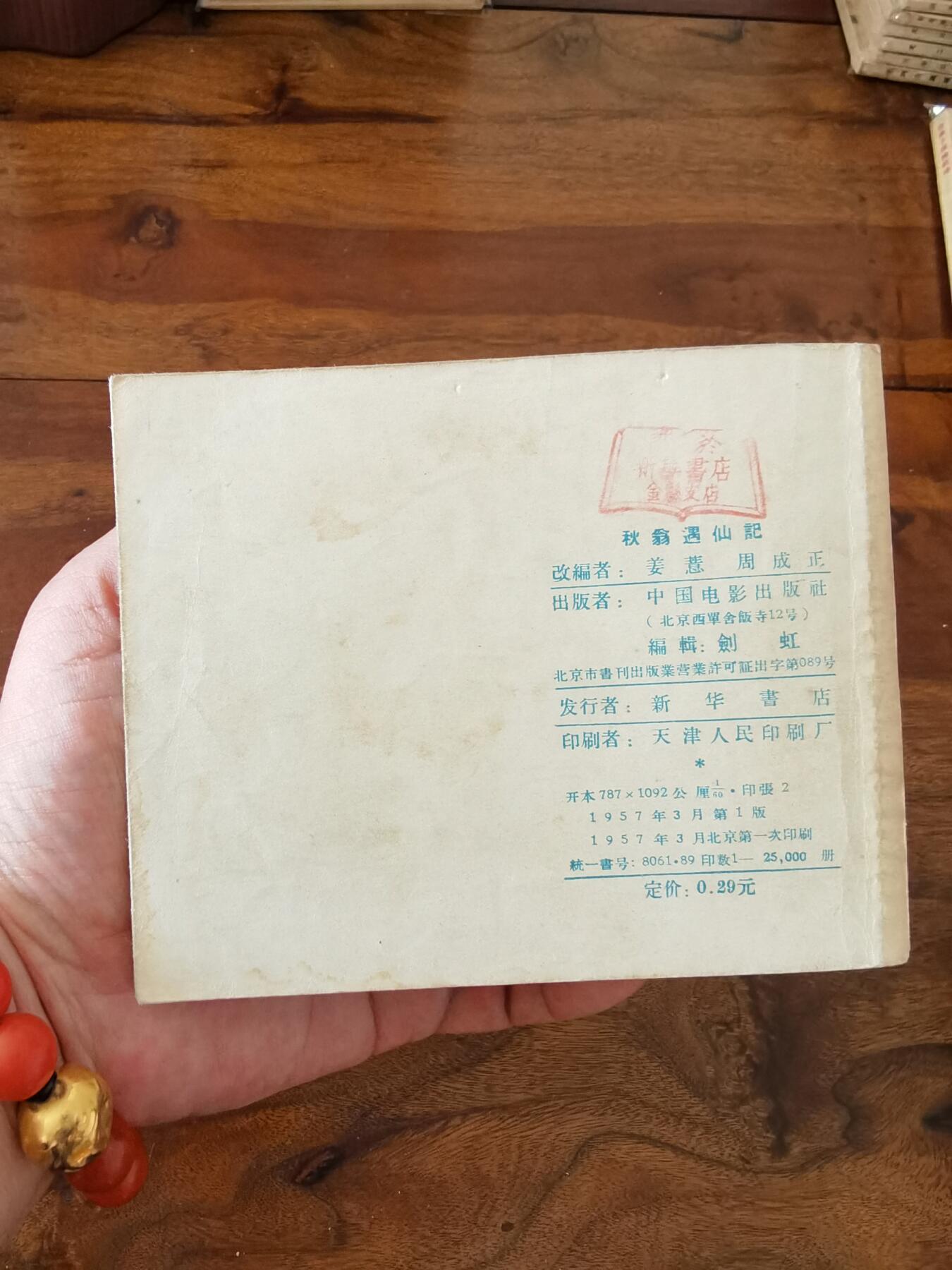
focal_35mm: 27
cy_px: 635
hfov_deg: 51.4
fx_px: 990
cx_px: 476
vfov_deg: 65.3
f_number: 2.2
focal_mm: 2.26
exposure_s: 1/60
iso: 160
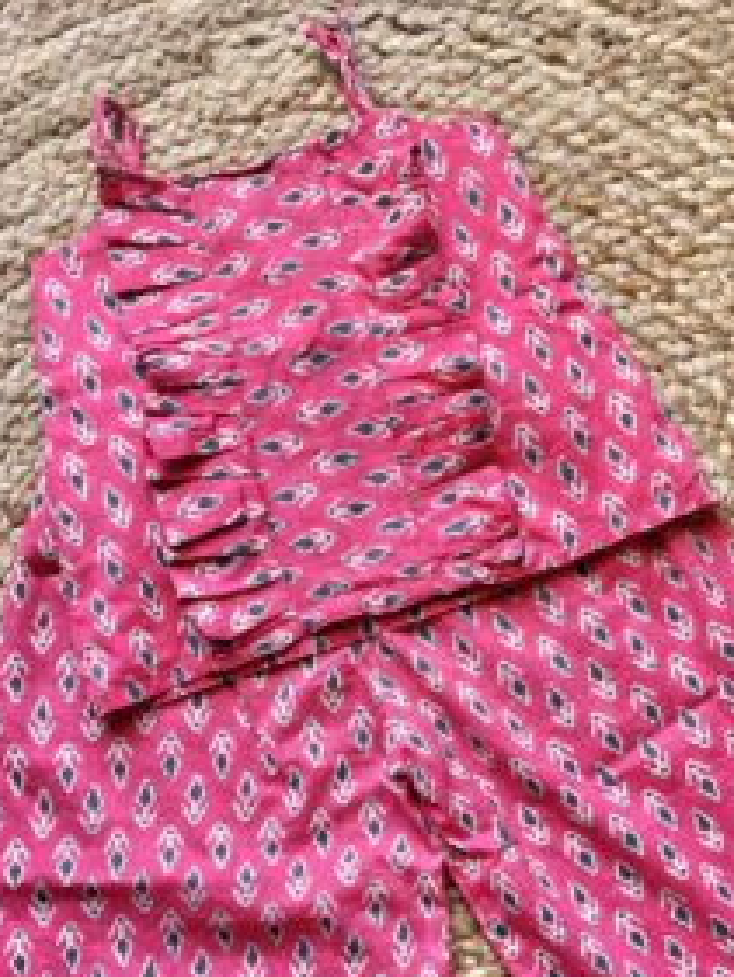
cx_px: 365
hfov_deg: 36.0
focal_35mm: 40
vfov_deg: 45.3
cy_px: 723
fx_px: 1130
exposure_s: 1/122
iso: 100
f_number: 1.6
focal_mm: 5.1
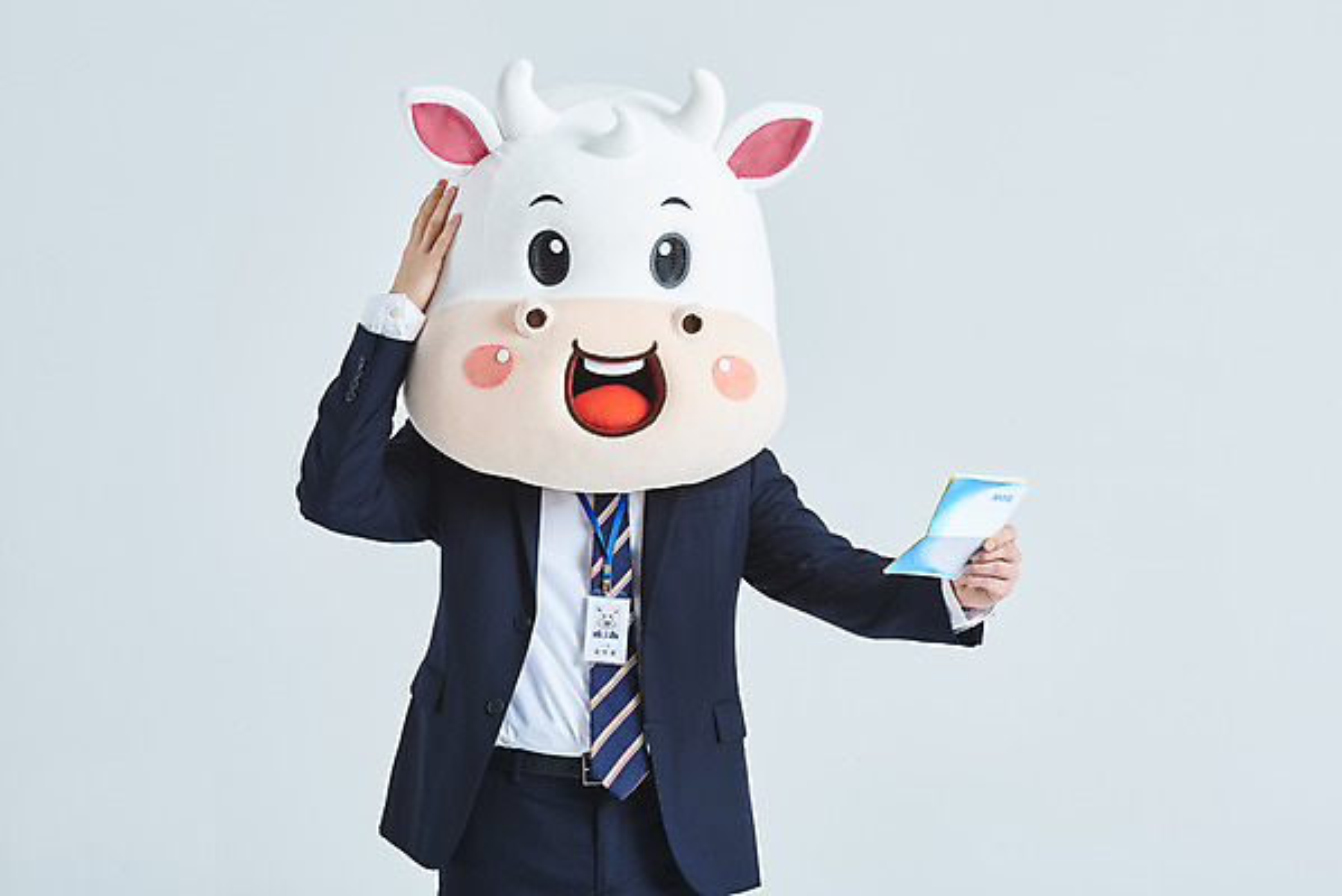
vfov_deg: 11.8
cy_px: 448
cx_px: 671
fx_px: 4326
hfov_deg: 17.6
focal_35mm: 116
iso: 100
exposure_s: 1/125
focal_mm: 116
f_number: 14
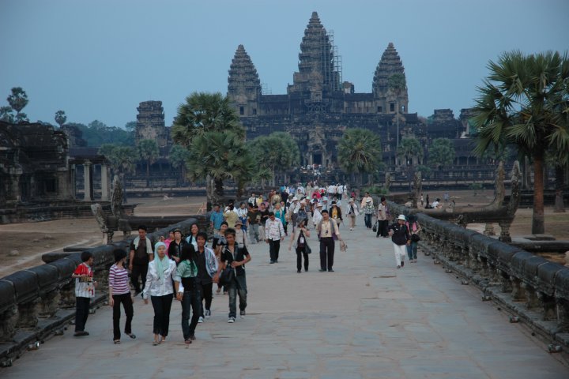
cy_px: 190
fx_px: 1541
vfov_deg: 14.0
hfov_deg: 20.9
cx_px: 284
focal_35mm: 98
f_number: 4.5
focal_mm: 65
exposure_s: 1/30
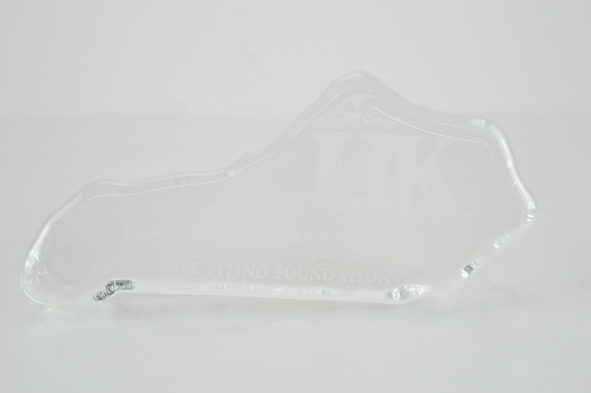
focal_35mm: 69
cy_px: 196
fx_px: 1132
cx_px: 296
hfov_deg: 29.3
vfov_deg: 19.7
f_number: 5.6
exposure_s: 1/80
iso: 400
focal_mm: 46
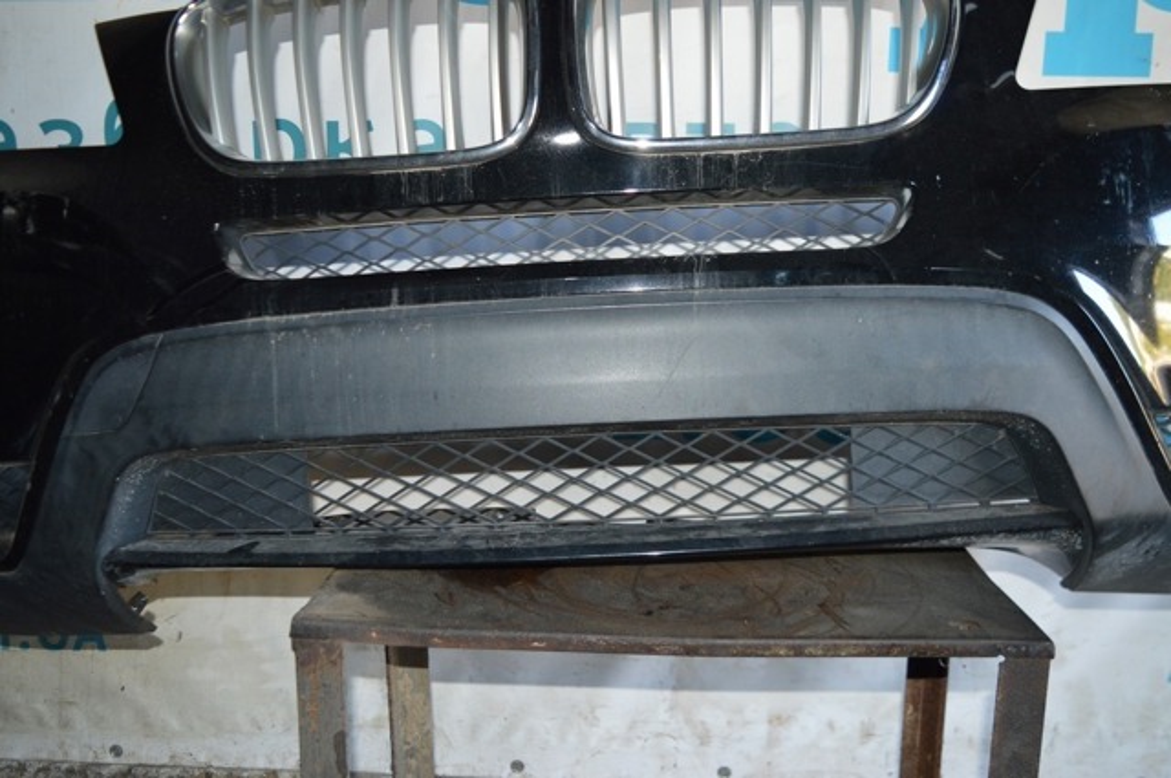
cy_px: 389
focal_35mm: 34
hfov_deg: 55.2
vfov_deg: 38.3
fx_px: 1121
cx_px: 586
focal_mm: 23
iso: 800
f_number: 3.8
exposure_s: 1/60
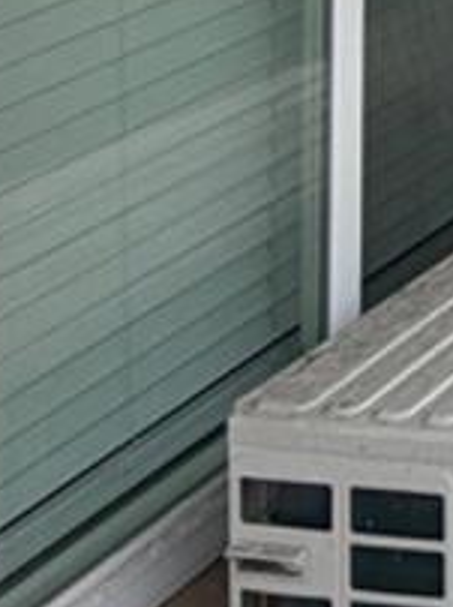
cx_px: 1354
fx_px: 1819
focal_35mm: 104
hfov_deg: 10.3
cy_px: -575
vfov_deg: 15.5
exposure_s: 1/779
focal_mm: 2.22
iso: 20
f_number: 2.2
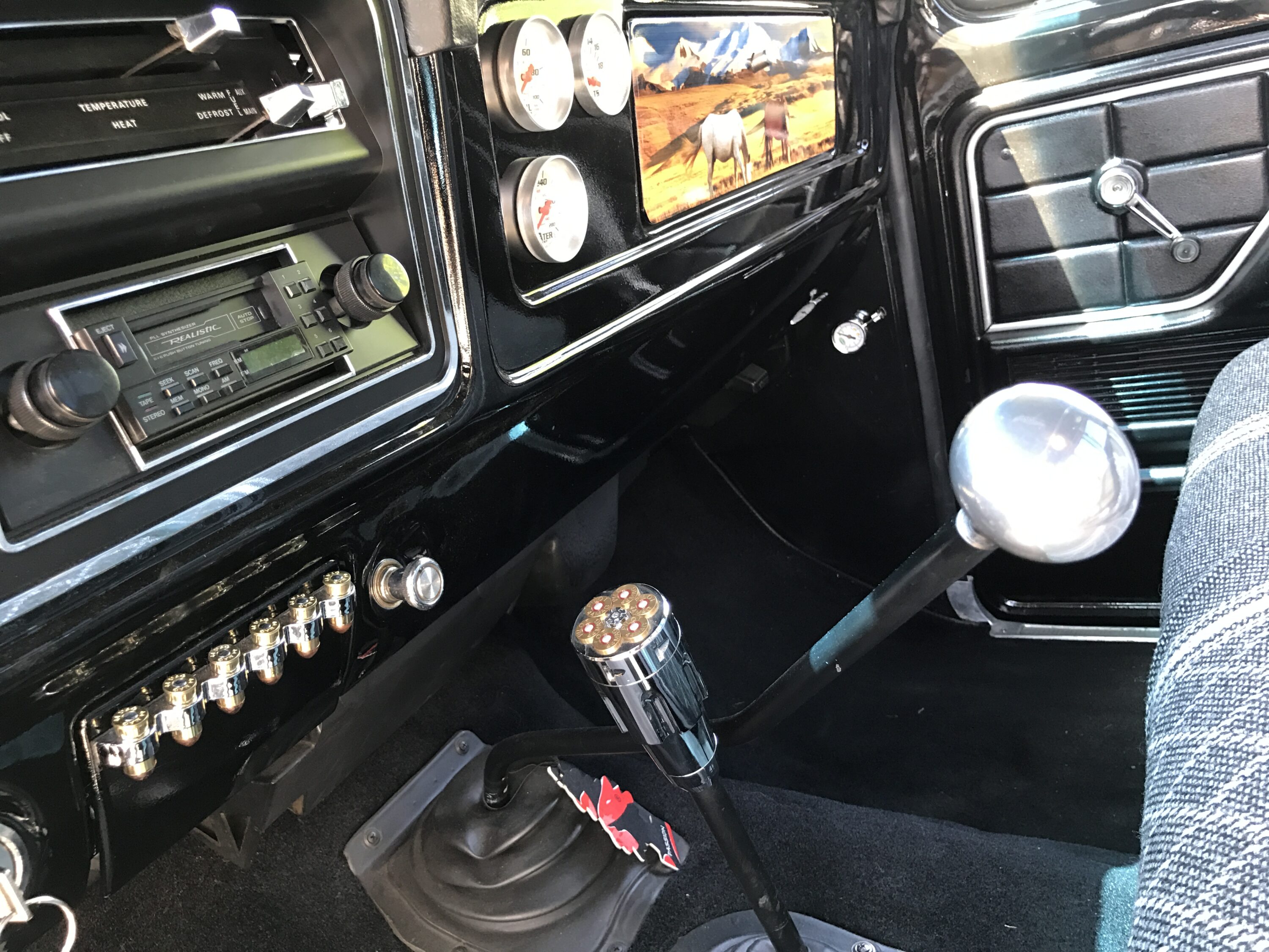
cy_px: 476
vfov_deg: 49.7
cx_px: 634
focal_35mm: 28
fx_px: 1026
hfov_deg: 63.4
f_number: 1.8
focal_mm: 3.99
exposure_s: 1/15
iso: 40
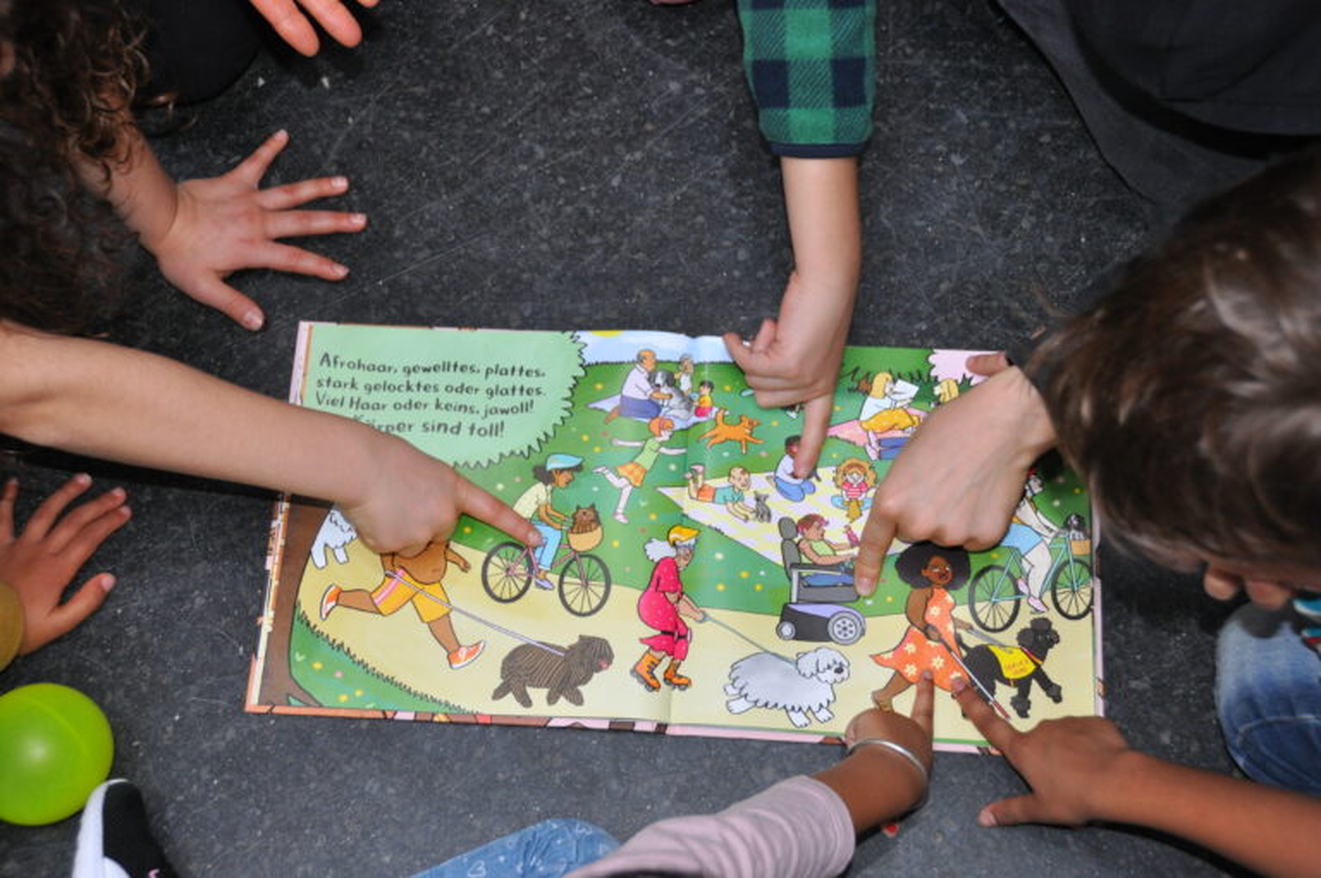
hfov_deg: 37.9
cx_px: 660
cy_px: 439
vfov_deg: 25.7
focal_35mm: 52
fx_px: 1924
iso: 800
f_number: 4.2
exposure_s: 1/60
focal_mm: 35
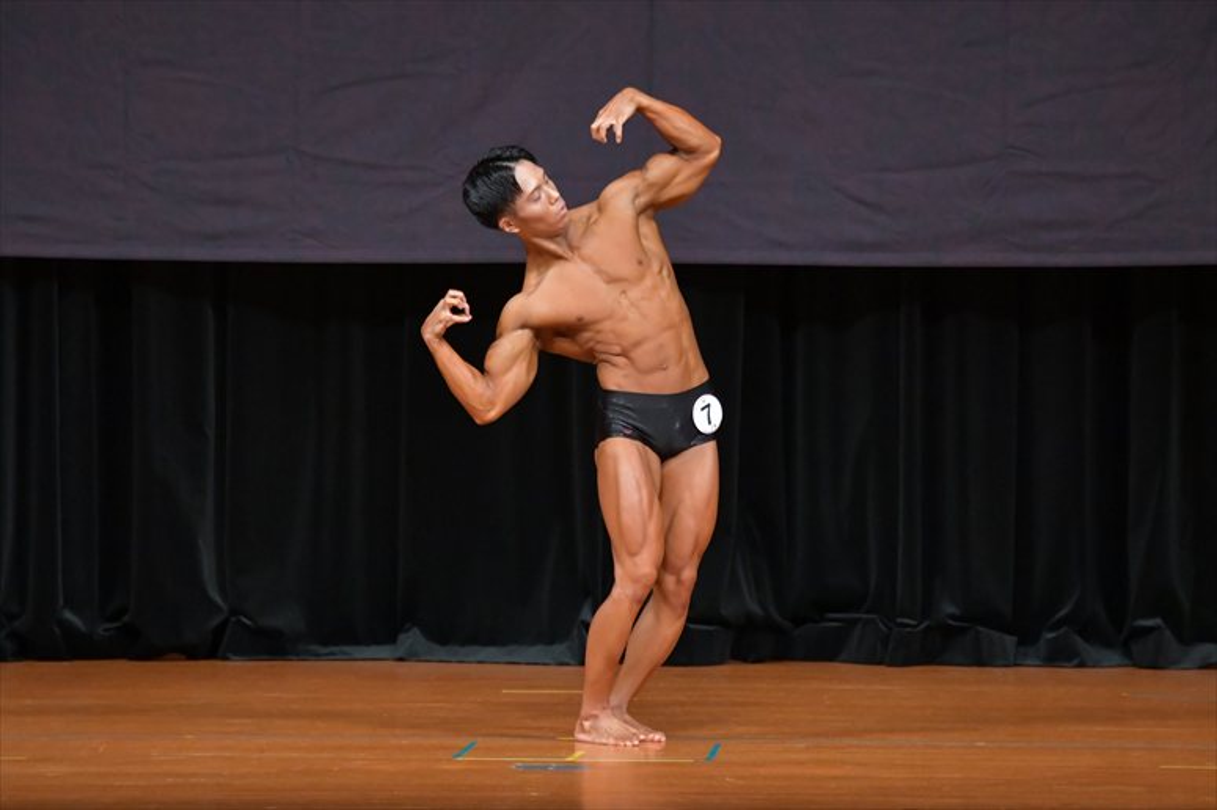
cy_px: 405
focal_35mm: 285
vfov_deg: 4.8
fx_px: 9630
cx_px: 608
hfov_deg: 7.2
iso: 5000
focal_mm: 190
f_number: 5.6
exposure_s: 1/400
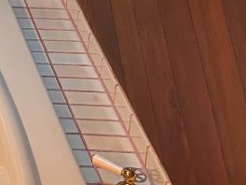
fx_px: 1052
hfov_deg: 11.4
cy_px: -213
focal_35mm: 148
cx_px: -313
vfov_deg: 9.3
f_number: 1.6
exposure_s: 1/60
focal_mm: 5.96
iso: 100
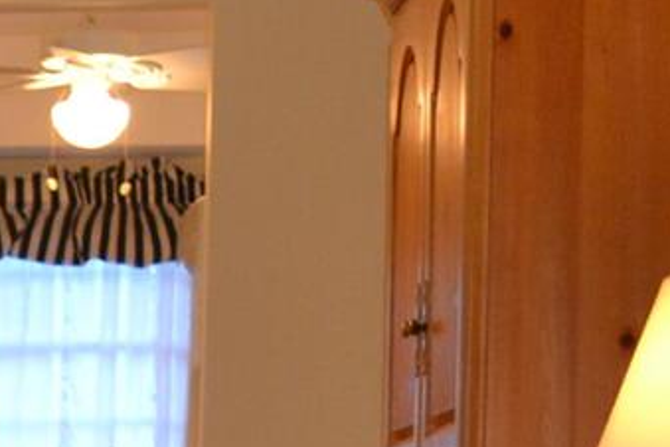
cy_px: 762
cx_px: -808
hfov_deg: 11.1
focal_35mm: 163
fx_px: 3033
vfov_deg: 8.2
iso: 640
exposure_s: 1/60
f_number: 3.5
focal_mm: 18
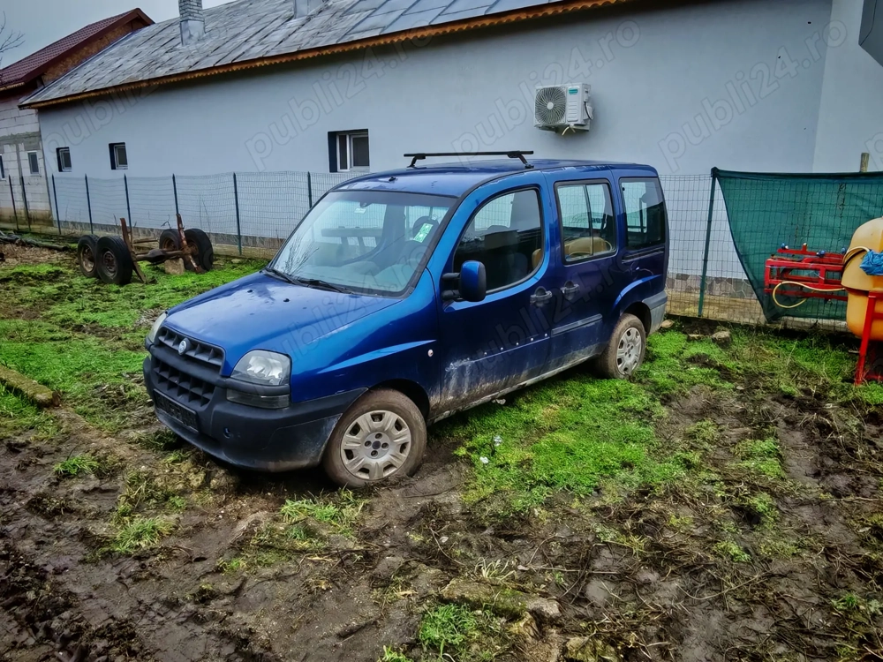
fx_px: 663
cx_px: 442
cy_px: 331
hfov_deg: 67.3
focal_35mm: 26
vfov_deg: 53.1
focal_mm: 1.96
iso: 50
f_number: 2.2
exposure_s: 1/260
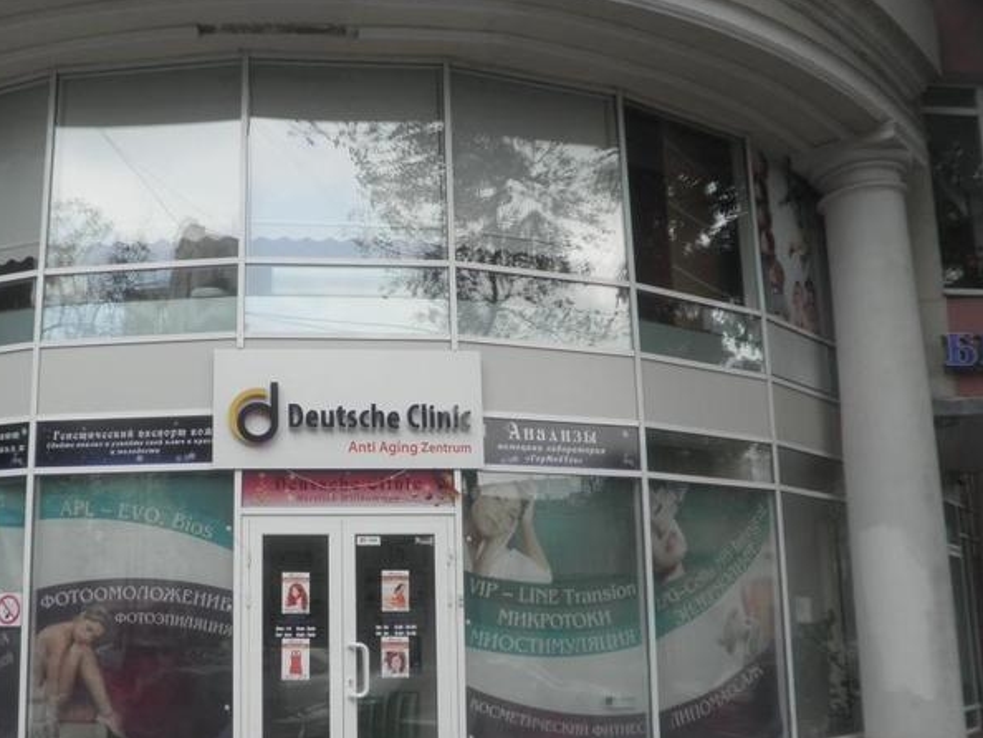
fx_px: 994
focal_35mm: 35
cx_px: 351
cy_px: 486
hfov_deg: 51.9
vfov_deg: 40.3
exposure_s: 1/200
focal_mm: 4.65
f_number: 2.6
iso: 64
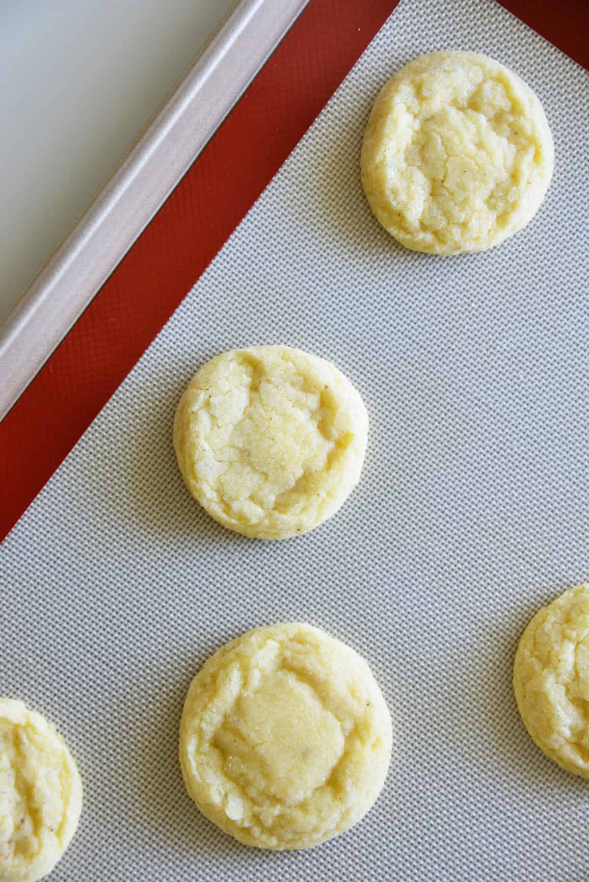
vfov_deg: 26.0
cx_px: 294
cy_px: 441
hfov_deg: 17.5
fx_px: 1913
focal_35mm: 78
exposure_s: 1/20
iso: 800
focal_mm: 78
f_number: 5.6
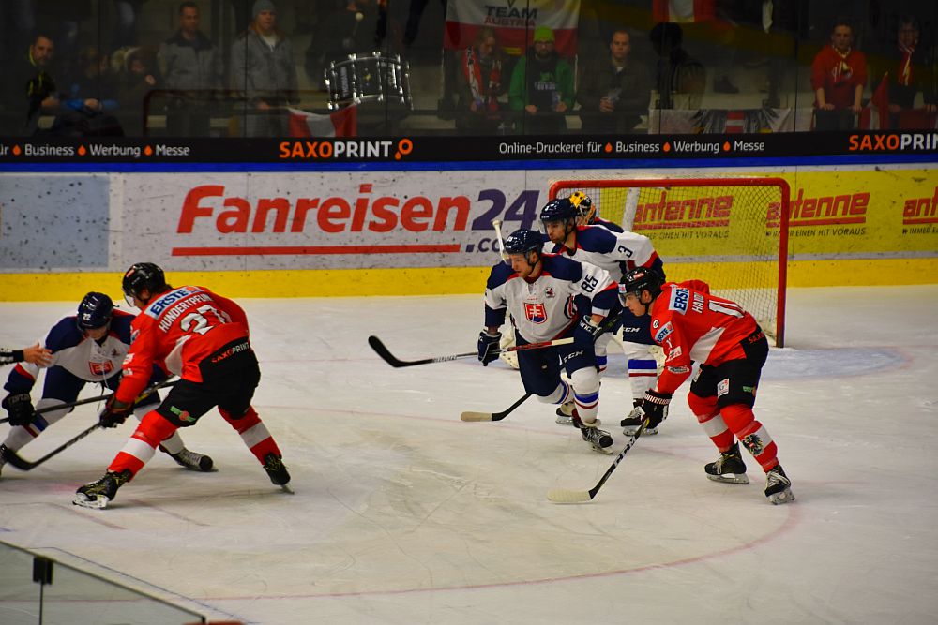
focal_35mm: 240
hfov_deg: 8.6
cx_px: 469
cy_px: 312
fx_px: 6254
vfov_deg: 5.7
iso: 800
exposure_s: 1/320
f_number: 6
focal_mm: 160
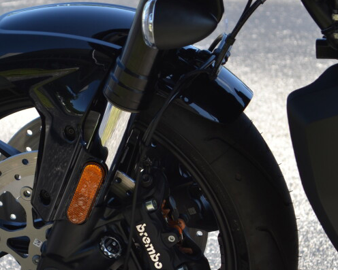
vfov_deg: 8.3
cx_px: 81
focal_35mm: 187
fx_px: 1872
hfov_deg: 10.3
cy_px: 193
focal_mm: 55
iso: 100
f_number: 6.3
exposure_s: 1/160
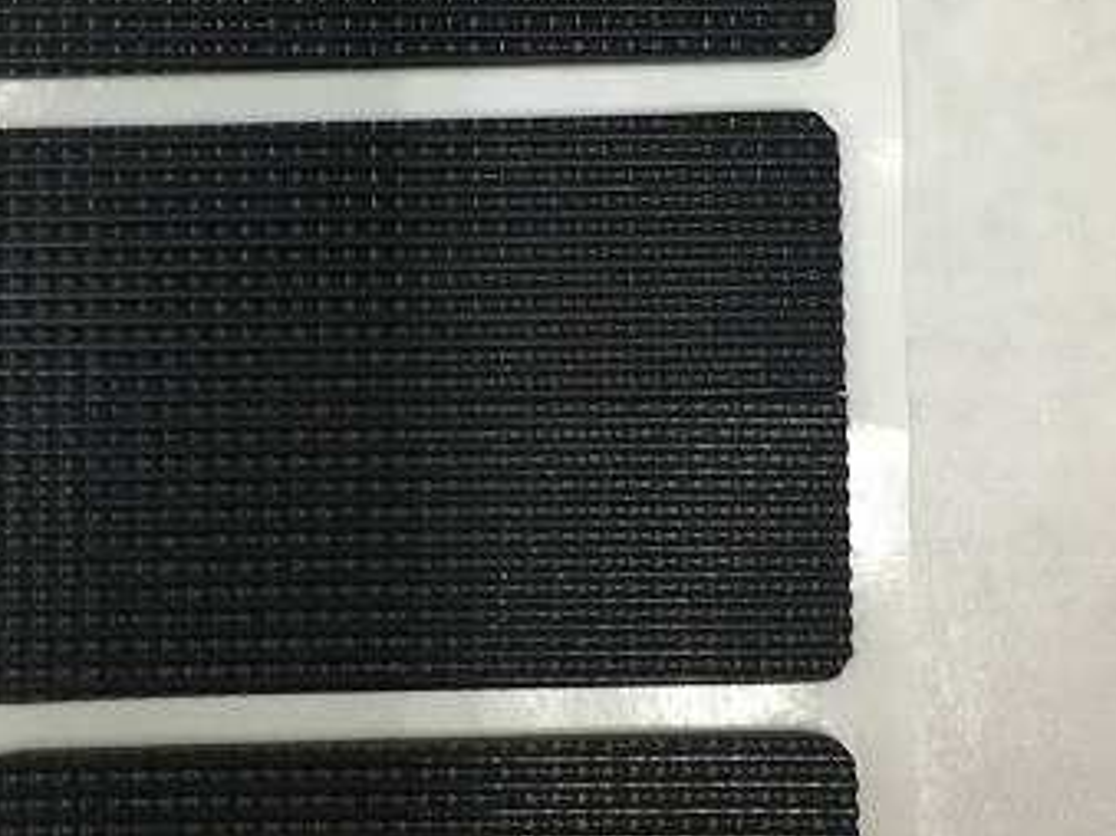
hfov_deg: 33.7
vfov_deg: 25.4
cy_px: 230
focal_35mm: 57
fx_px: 1837
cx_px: 438
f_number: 2.2
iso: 50
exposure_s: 1/15
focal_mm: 4.15
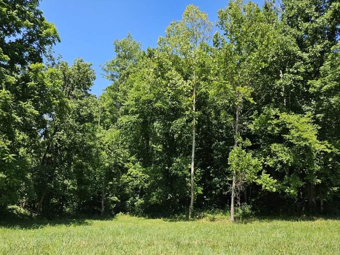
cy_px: 168
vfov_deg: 43.6
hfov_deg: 56.6
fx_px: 314
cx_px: 146
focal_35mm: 32
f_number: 1.7
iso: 10
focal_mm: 6.3
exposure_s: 1/426
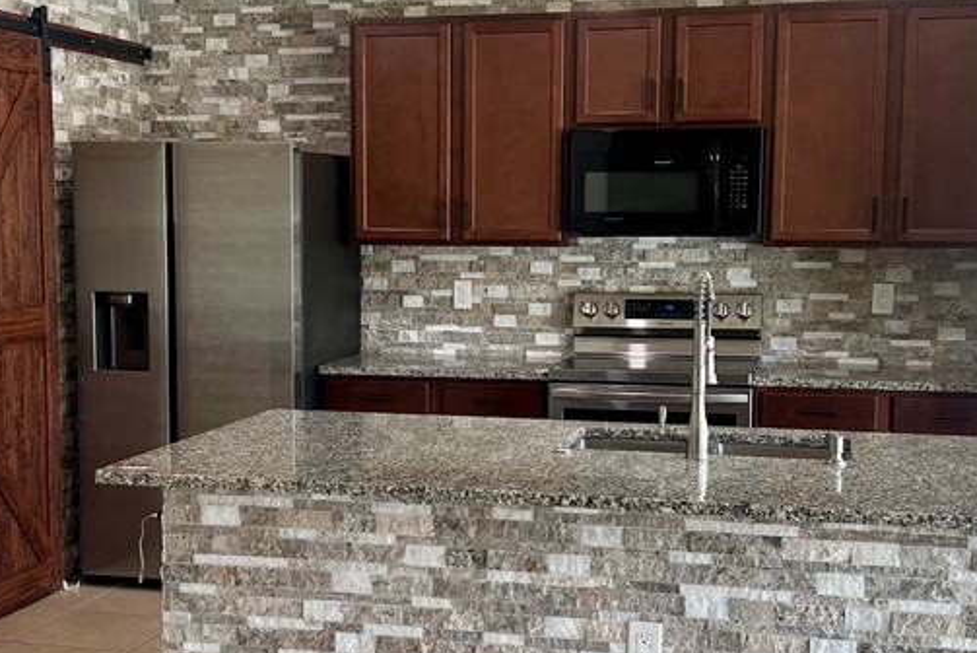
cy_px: 365
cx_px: 437
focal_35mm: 55
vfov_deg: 24.6
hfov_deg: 36.2
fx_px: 1493
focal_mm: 5.7
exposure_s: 1/121
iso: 80
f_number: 1.5
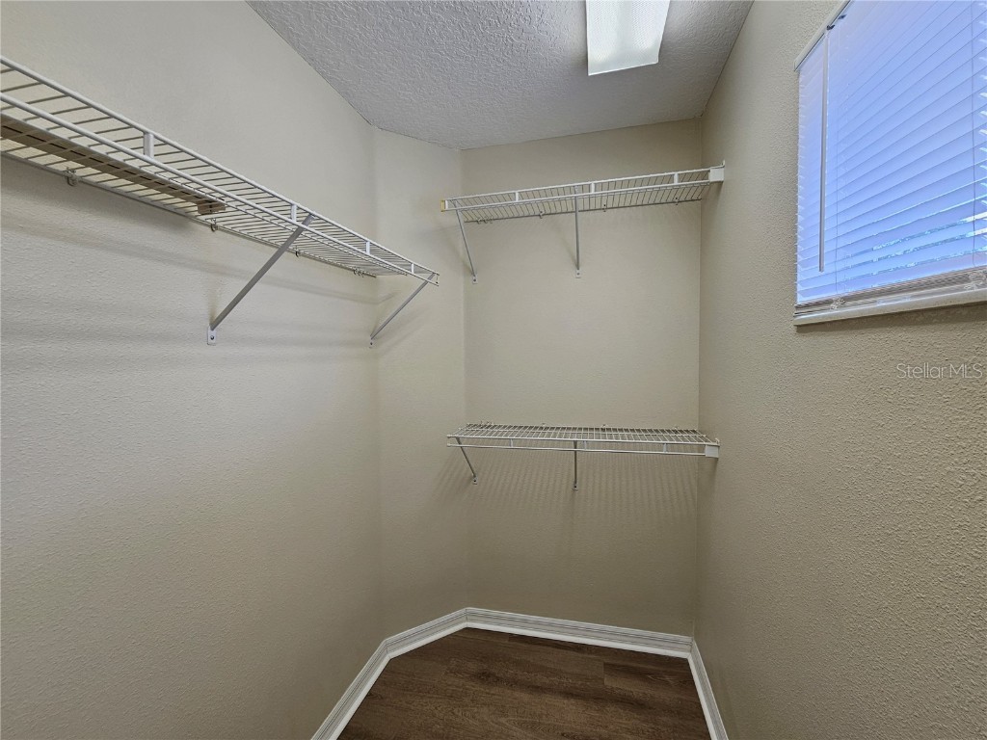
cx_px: 494
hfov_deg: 106.2
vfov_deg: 89.9
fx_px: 371
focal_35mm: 13
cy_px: 370
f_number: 2.2
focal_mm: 2.2
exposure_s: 1/60
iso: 50
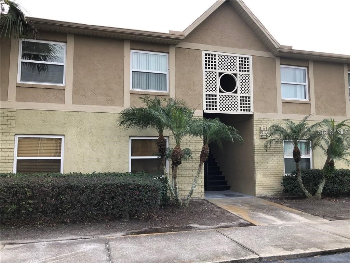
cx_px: 175
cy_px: 132
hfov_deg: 63.4
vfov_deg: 49.7
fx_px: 283
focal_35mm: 28
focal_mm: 3.99
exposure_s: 1/480
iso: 20
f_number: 1.8
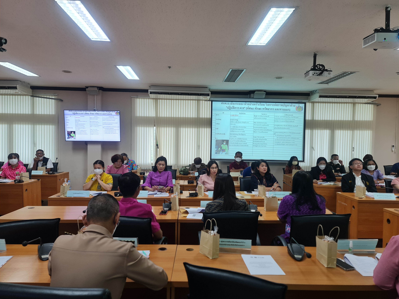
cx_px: 200
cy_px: 150
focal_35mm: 25
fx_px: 288
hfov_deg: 69.4
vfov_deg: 54.9
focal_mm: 7
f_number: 1.8
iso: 125
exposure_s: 1/100
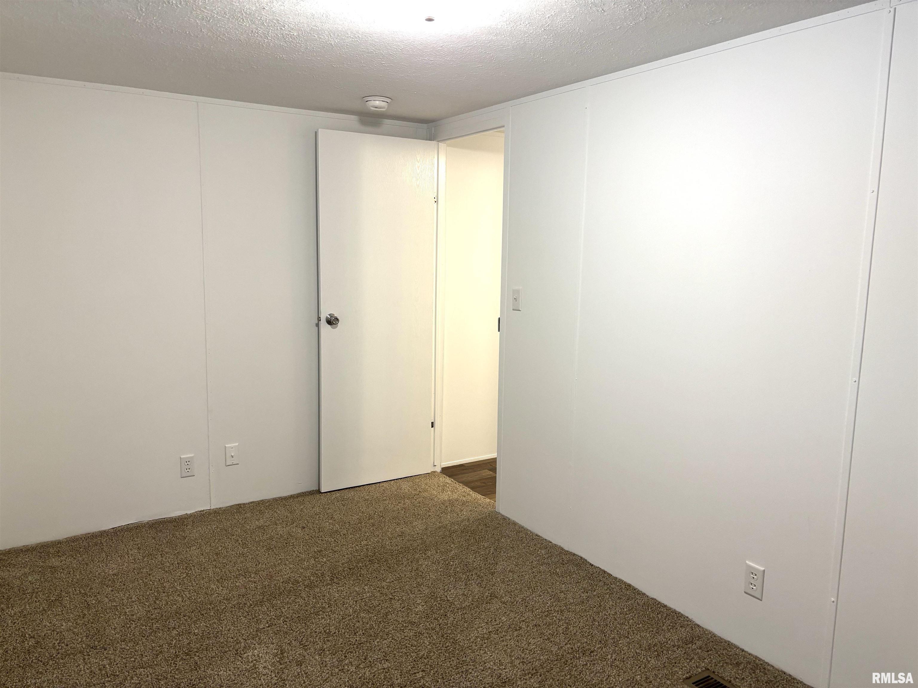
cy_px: 344
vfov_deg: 53.1
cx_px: 459
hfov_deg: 67.3
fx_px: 690
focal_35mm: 26
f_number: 1.6
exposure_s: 1/60
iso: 125
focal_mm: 5.96
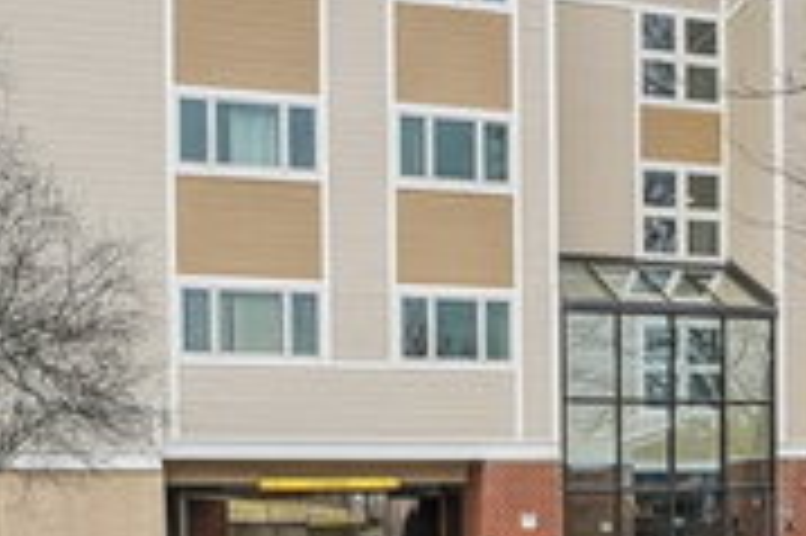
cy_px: 248
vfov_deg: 31.1
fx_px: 962
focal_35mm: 43
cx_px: 522
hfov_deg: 44.9
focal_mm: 16
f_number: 8
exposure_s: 1/200
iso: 100
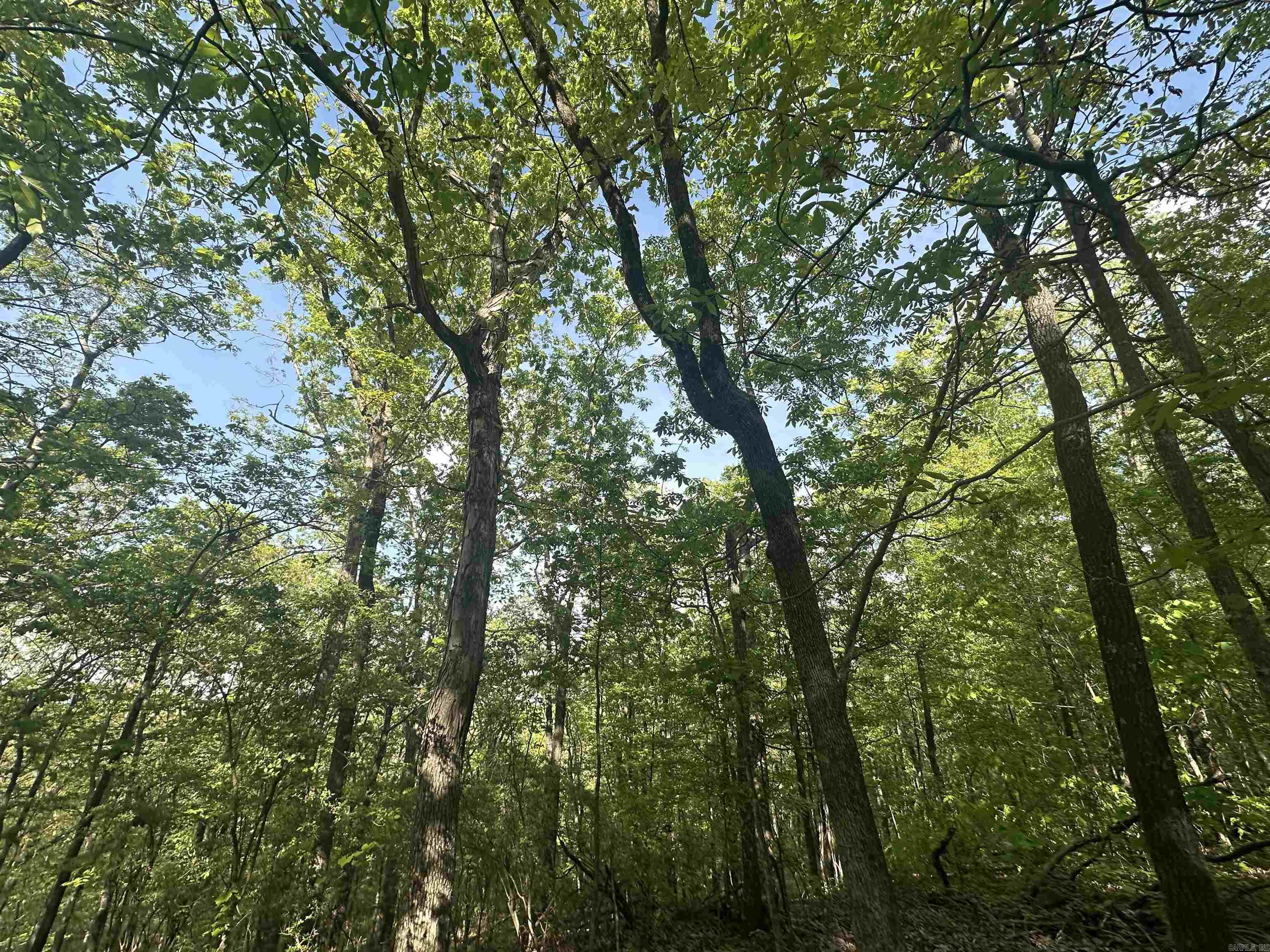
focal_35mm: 14
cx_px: 635
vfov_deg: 85.7
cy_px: 476
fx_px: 514
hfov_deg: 102.1
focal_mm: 2.22
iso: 40
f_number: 2.2
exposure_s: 1/523
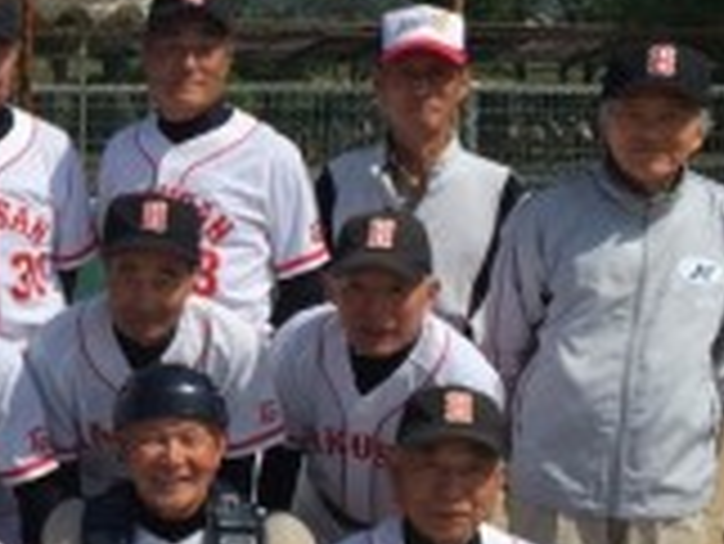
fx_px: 2261
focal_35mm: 108
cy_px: 292
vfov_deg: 13.7
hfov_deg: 17.0
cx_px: -252
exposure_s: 1/4405
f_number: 2.2
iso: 32
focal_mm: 4.15
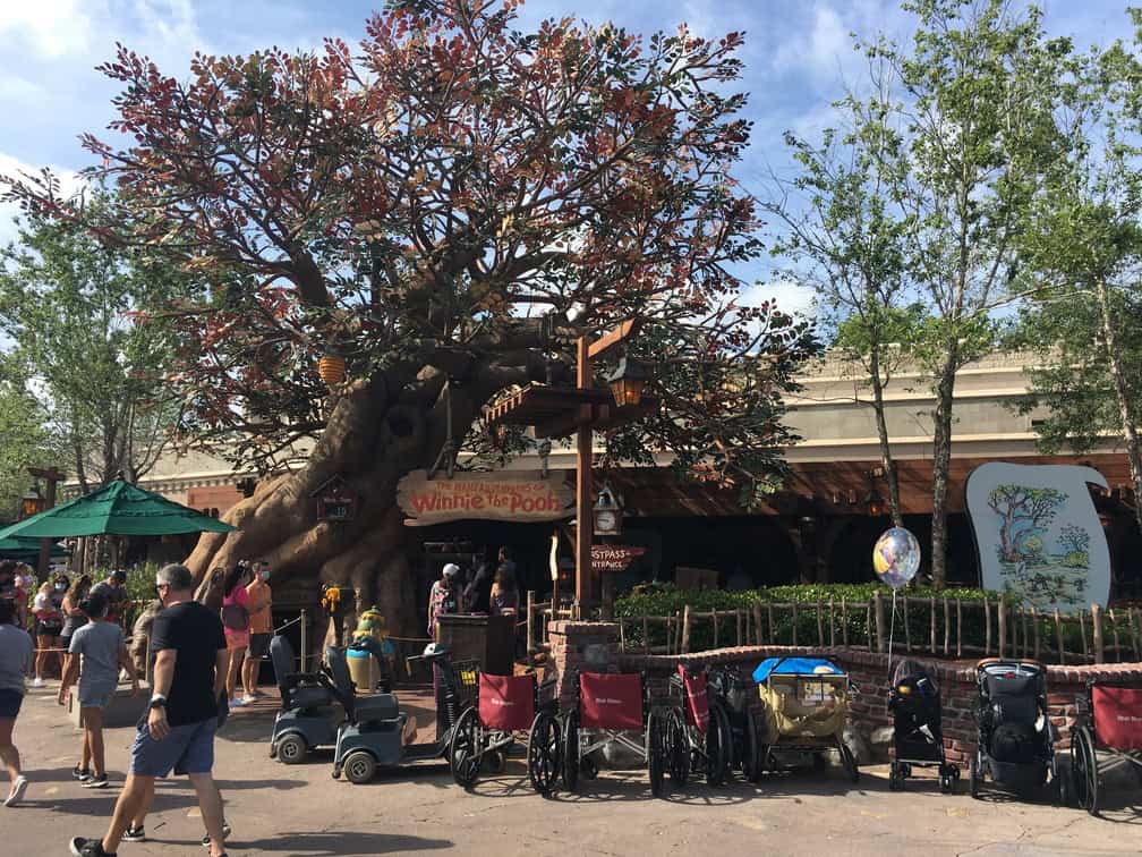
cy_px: 428
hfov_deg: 61.7
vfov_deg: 48.2
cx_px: 571
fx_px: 957
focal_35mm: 29
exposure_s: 1/986
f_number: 2.2
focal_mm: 4.2
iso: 25
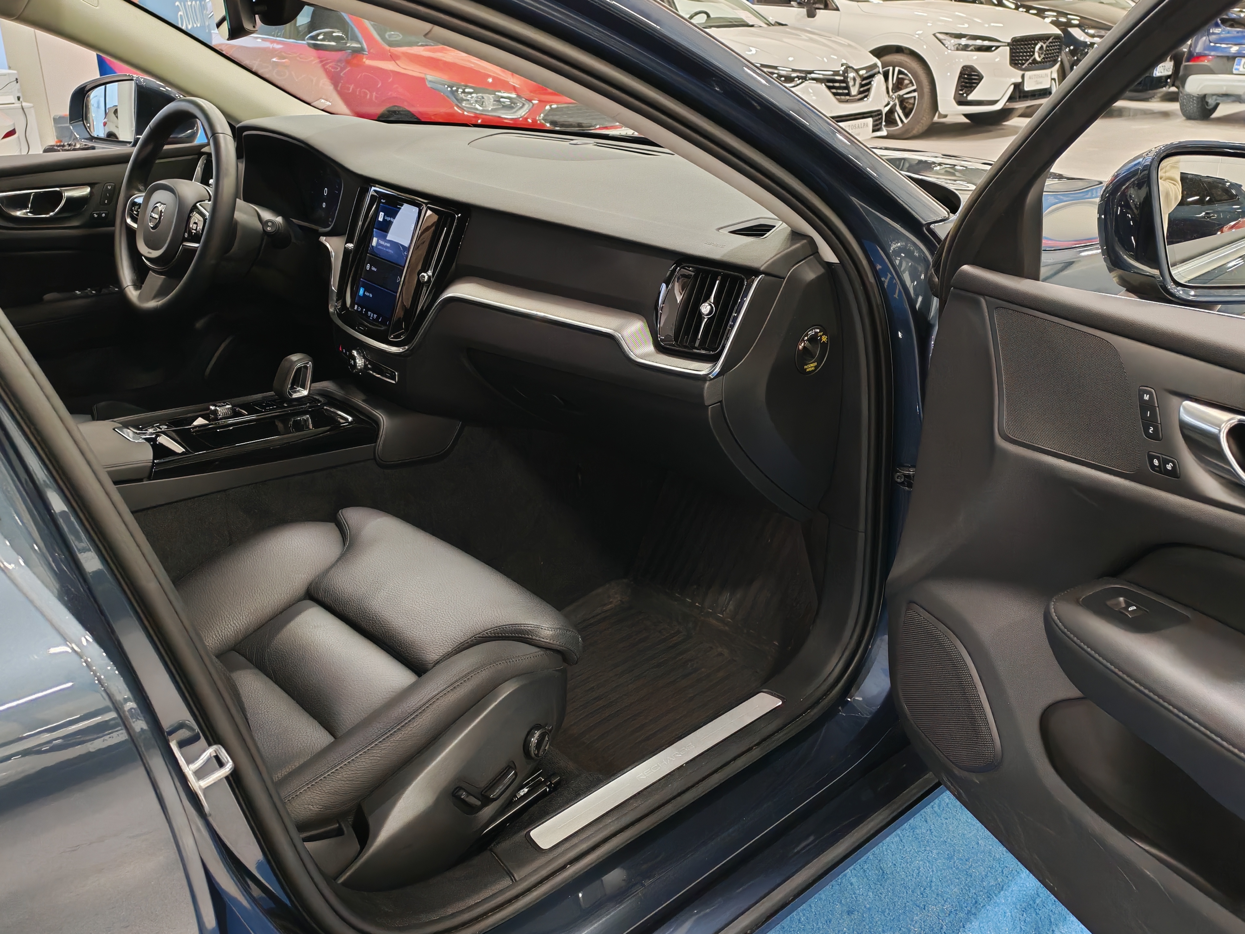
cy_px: 467
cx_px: 622
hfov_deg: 56.8
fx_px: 1151
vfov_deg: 44.2
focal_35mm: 32
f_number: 1.9
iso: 800
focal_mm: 6.12
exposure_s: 1/100
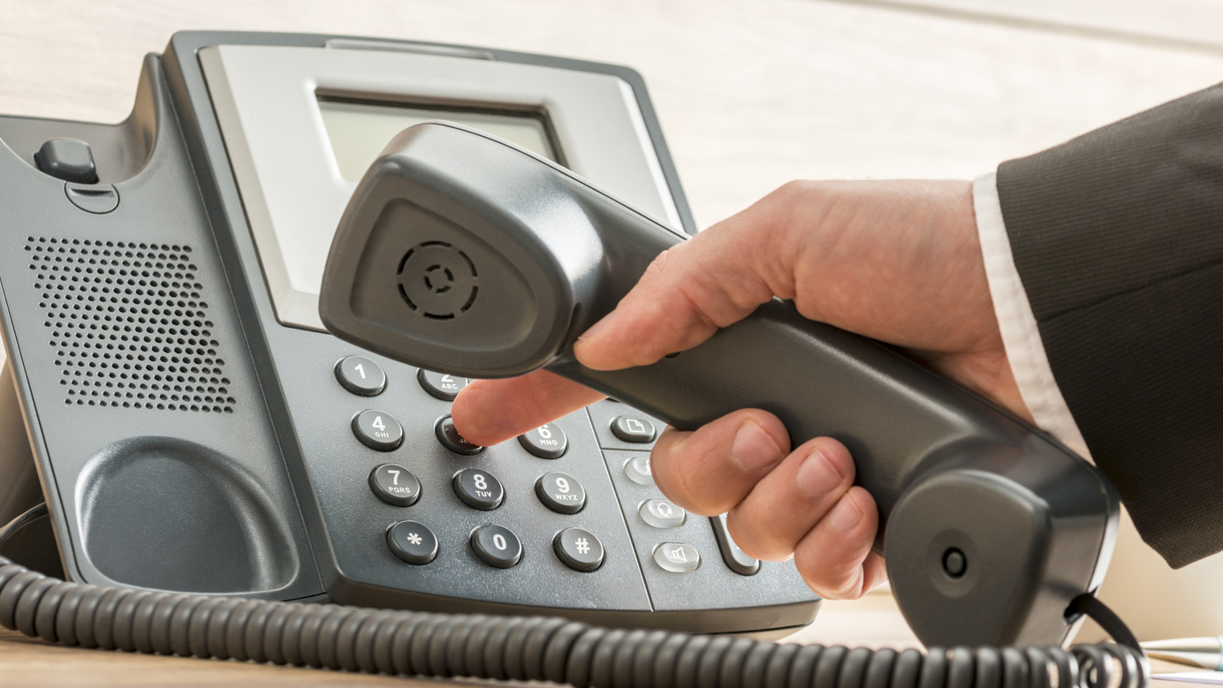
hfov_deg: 13.5
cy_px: 211
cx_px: 651
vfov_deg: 7.6
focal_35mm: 159
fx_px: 5157
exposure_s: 1/160
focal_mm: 105
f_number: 7.1
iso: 100
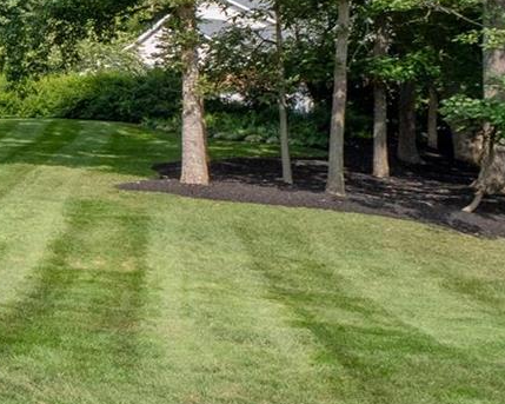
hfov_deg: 22.4
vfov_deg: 27.1
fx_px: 837
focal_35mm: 56
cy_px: 181
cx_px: -371
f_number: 7.1
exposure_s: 1/500
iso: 400
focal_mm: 8
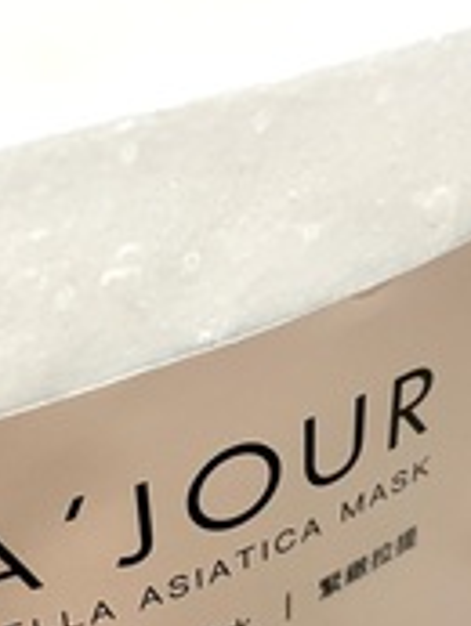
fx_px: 1232
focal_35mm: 68
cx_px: 134
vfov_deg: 28.3
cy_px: 440
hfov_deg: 21.5
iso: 200
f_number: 1.6
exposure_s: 1/60
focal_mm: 4.2
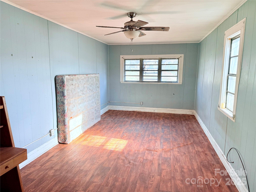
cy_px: 96
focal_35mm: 24
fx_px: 177
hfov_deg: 71.6
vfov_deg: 56.8
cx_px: 128
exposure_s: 1/188
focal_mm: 6.76
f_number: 1.78
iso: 200
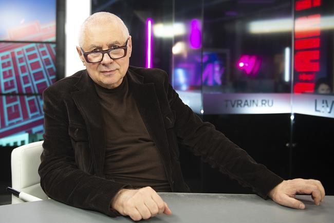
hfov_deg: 60.3
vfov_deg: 42.4
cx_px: 167
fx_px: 288
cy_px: 112
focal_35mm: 31
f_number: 2.8
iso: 1250
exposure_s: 1/160
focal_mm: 31
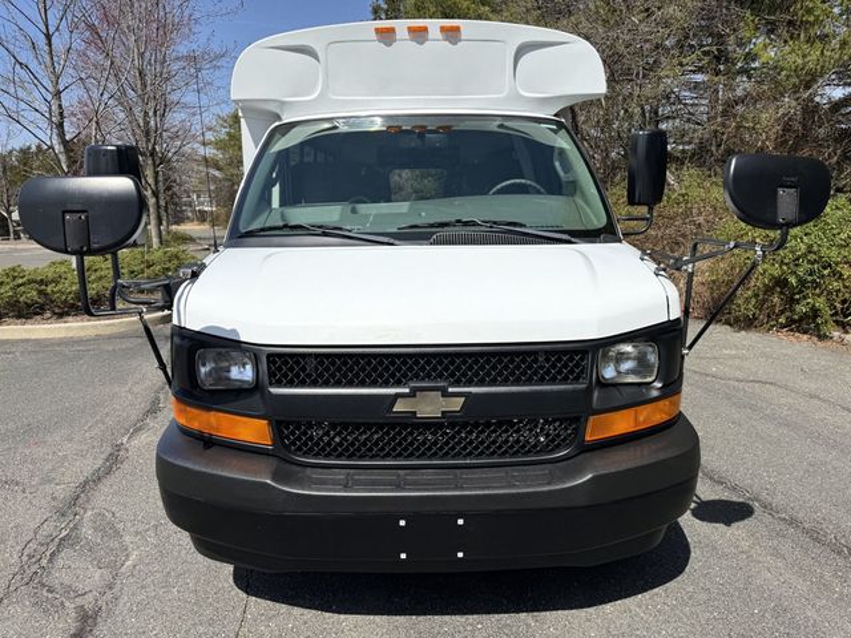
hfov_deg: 71.6
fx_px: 590
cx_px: 426
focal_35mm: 24
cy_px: 319
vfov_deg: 56.8
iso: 80
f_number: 1.78
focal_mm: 6.76
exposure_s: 1/7937
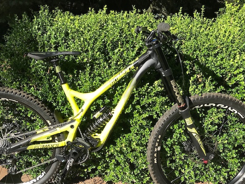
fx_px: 269
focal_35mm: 38
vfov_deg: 37.6
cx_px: 107
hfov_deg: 48.9
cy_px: 110
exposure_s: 1/958
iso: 20
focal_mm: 3.99
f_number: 1.8
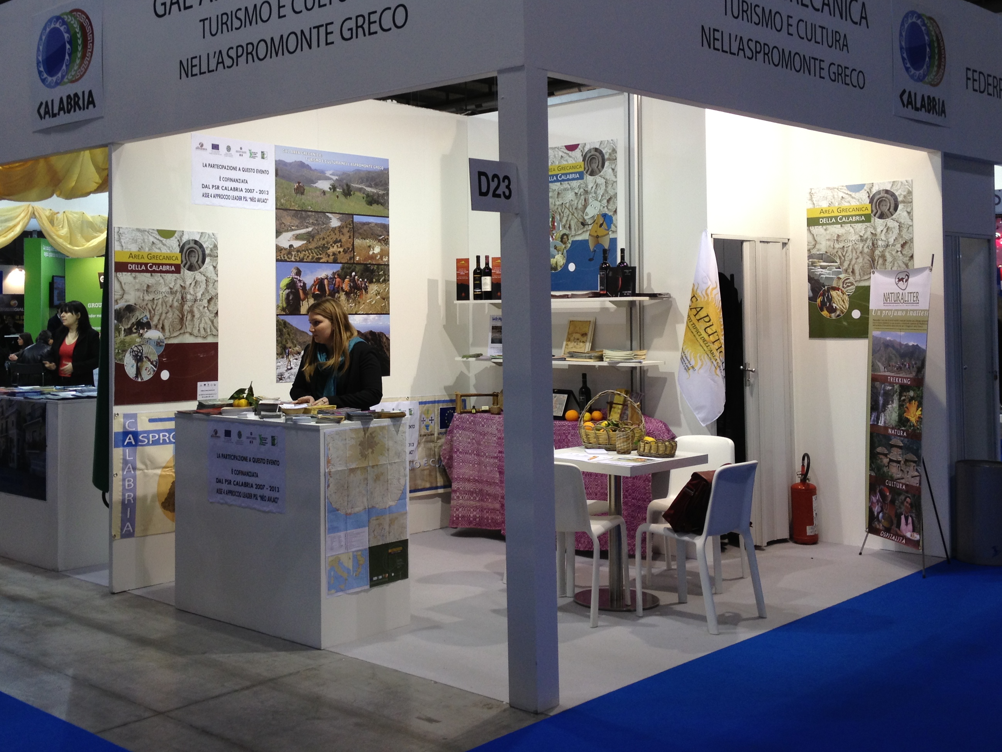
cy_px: 289
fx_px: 1274
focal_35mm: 44
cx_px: 420
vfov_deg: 32.7
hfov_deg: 42.8
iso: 50
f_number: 2.4
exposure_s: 1/40
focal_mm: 4.28
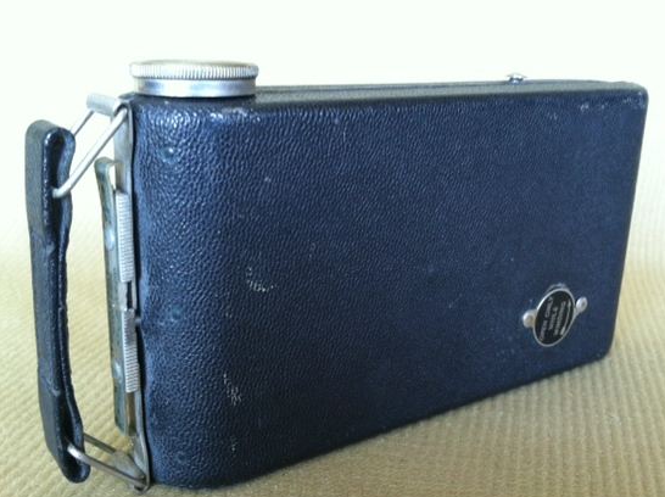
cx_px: 348
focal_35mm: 41
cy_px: 259
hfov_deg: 45.8
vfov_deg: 35.1
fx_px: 787
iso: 125
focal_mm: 3.85
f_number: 2.8
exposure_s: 1/15
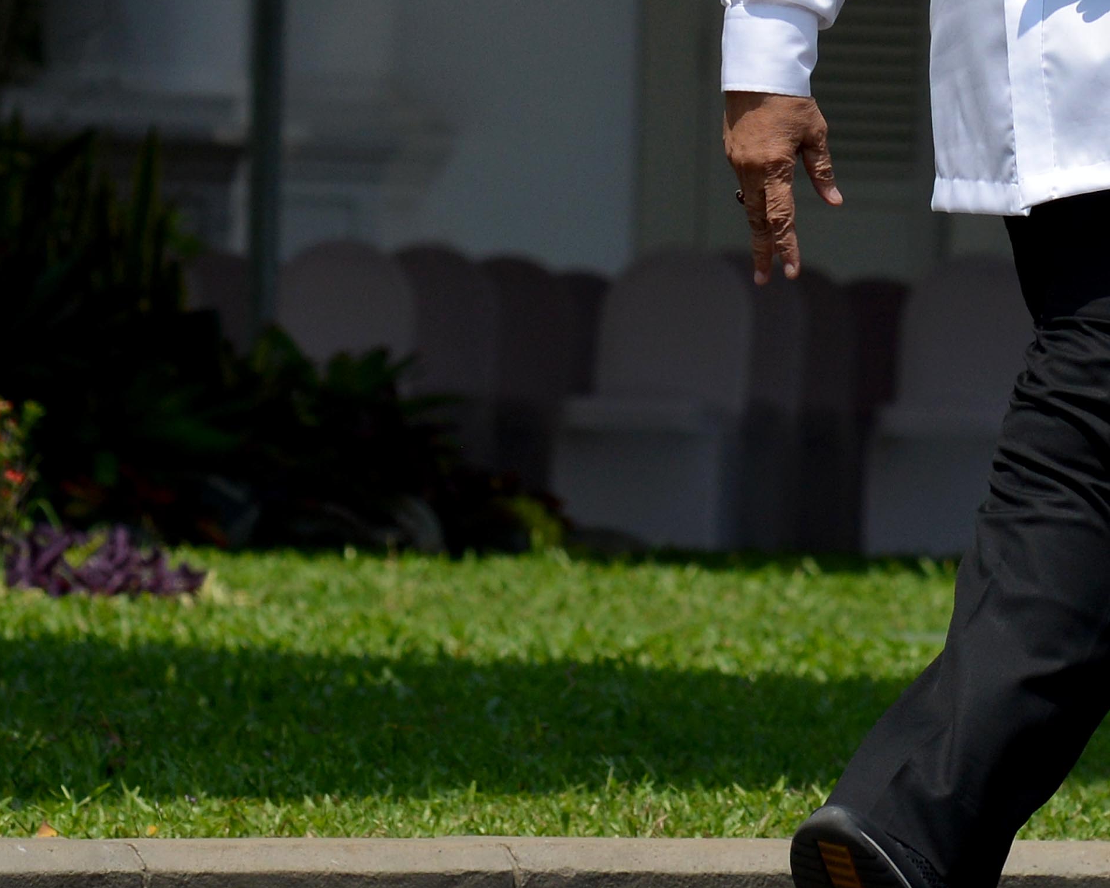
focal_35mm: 461
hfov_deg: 4.2
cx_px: 642
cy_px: -9
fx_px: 15144
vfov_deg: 3.4
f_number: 8
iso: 400
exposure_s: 1/1600
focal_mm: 155
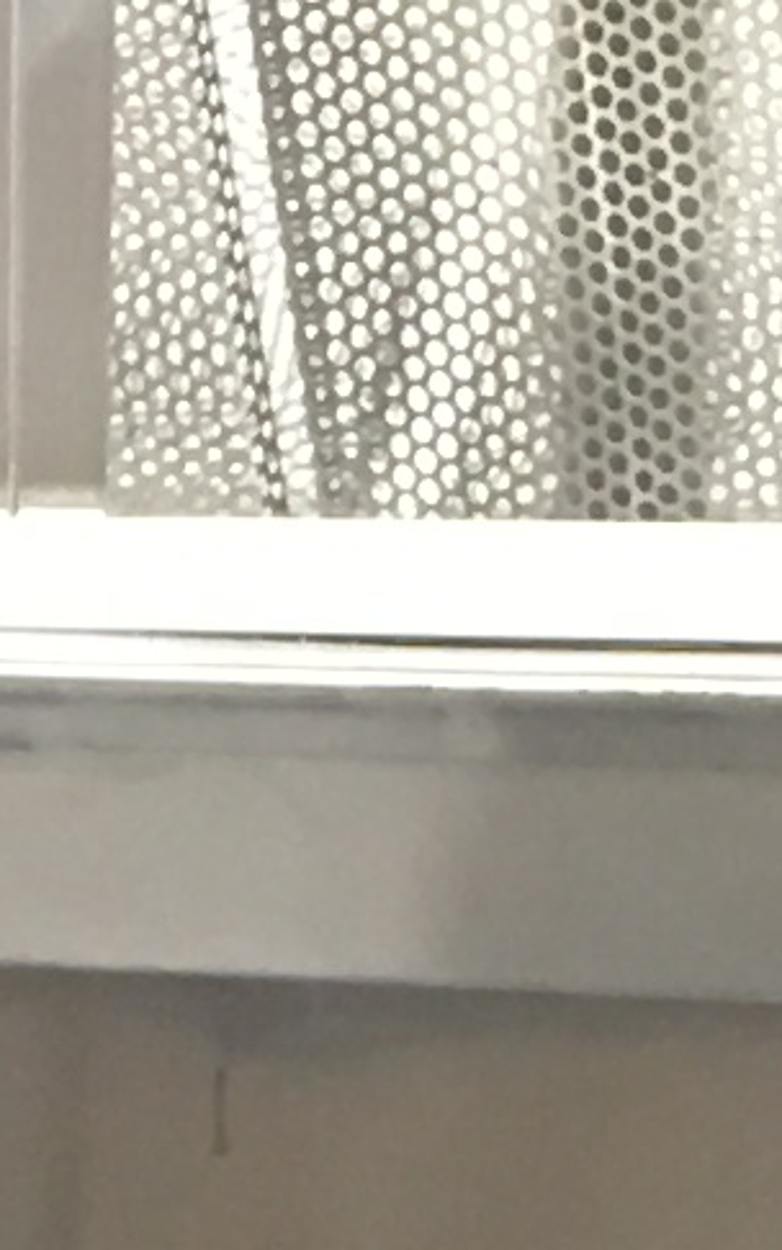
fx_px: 8690
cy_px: 2299
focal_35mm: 255
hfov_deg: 5.1
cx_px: 159
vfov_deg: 7.9
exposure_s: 1/10
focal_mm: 4.15
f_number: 2.2
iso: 80
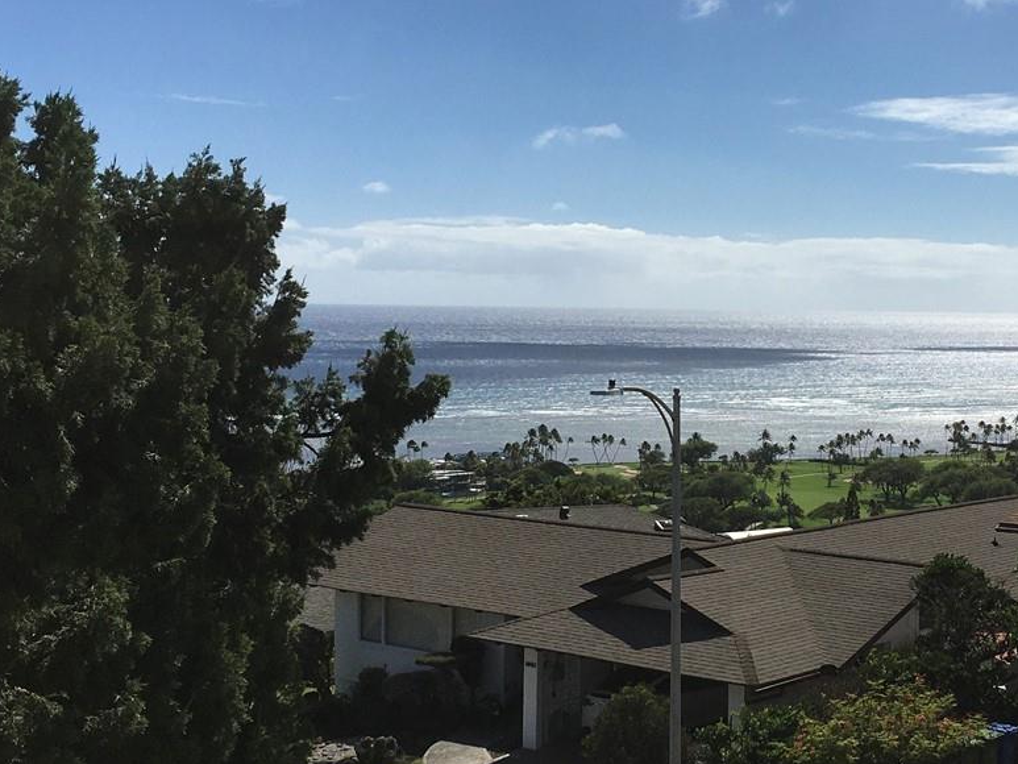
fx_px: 1765
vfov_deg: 24.4
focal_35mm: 60
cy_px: 346
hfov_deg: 31.7
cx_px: 730
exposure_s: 1/4808
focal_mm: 4.15
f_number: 2.2
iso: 25
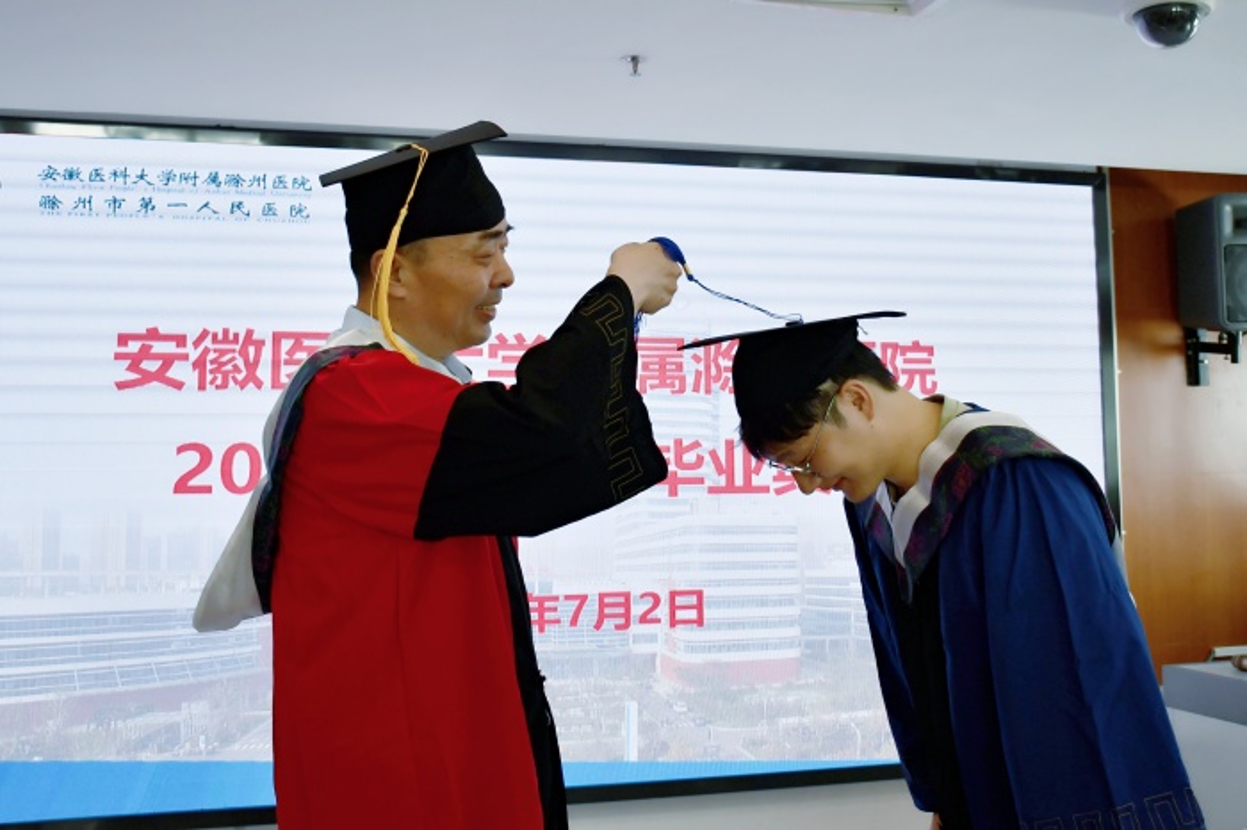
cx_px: 624
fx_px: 1039
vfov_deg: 43.6
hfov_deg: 62.0
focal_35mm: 30
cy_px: 415
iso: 800
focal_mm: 20
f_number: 3.5
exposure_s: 1/250
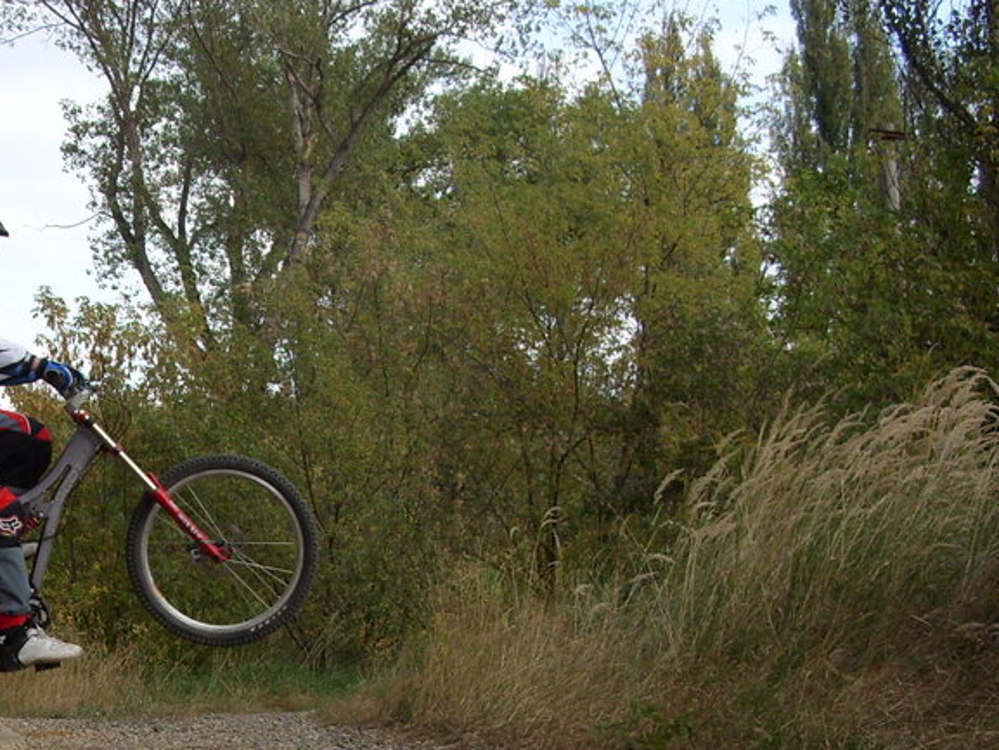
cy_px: 674
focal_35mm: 79
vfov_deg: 18.4
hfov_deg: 23.8
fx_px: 2280
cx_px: 31
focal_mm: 6.3
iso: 50
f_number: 2.8
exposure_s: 1/402
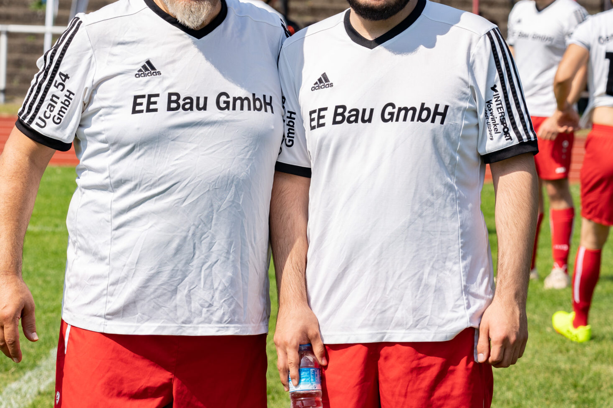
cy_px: 155
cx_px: 221
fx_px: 3116
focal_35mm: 183
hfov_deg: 11.2
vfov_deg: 7.5
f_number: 7.1
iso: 100
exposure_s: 1/400
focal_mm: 105
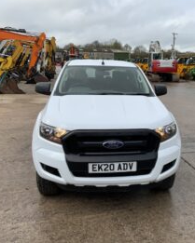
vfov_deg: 46.8
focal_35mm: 39
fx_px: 281
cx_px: 130
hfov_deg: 37.8
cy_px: 125
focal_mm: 3
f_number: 1.8
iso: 16
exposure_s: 1/586
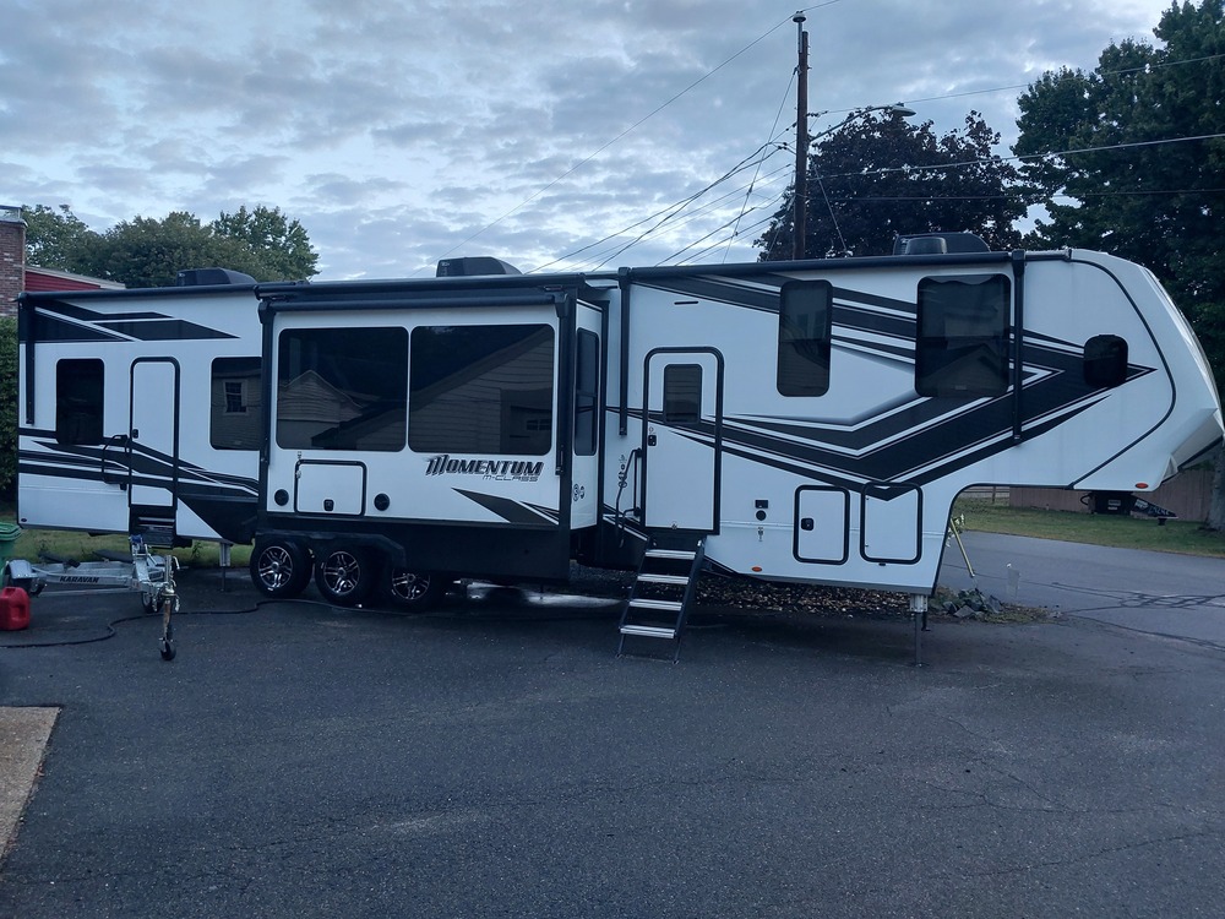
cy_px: 460
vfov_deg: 51.4
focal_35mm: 27
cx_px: 612
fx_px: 955
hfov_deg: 65.3
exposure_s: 1/50
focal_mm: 4
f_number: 1.8
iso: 80
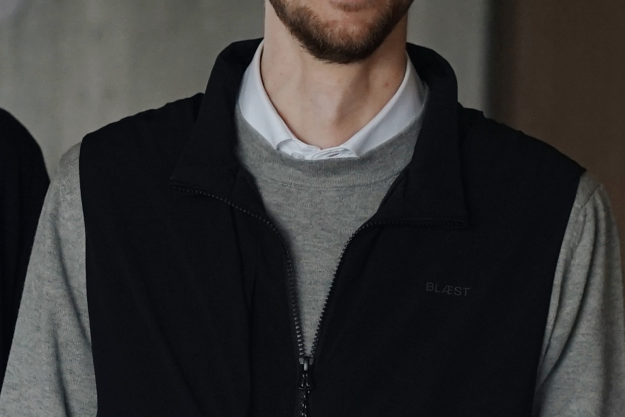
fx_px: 7134
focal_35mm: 411
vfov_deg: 3.3
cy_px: 393
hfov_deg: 5.0
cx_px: 304
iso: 800
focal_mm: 85
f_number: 2.5
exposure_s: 1/800
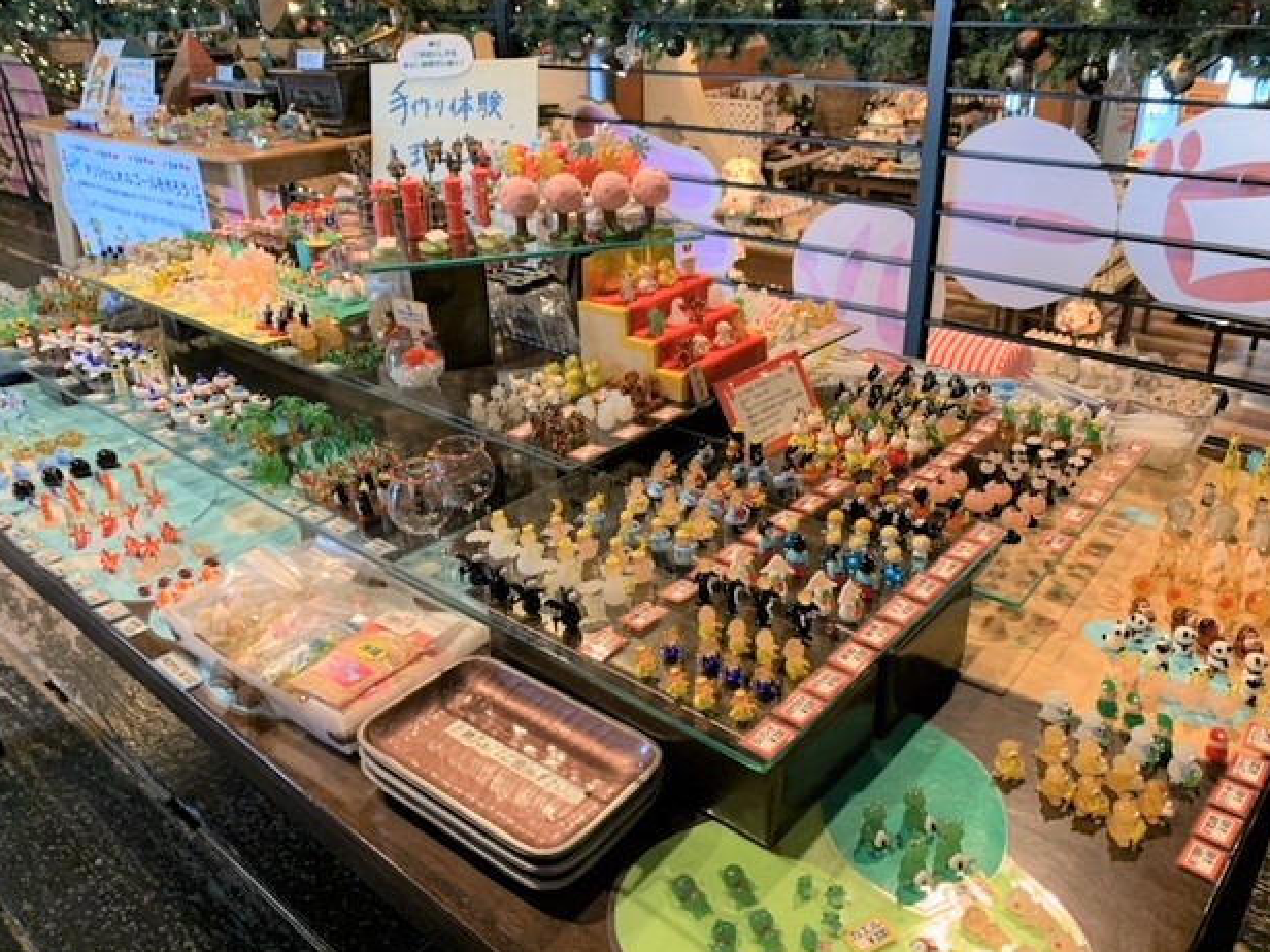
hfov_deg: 65.3
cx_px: 639
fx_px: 991
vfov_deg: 51.4
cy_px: 482
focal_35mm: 27
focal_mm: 4.25
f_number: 1.8
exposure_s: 1/50
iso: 250
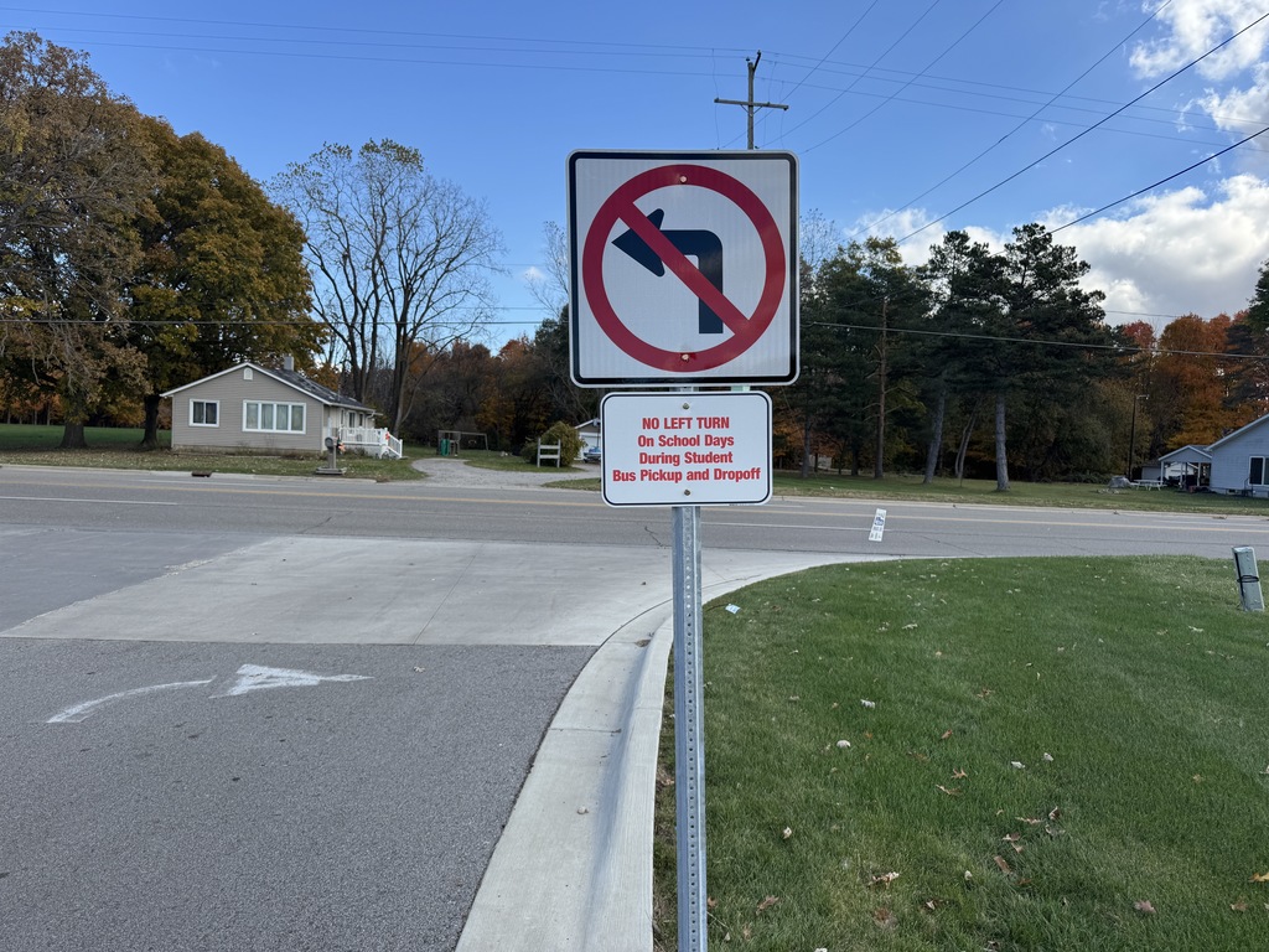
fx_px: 880
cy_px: 476
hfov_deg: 71.6
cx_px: 634
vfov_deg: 56.8
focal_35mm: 24
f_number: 1.78
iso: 80
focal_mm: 6.76
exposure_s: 1/2041
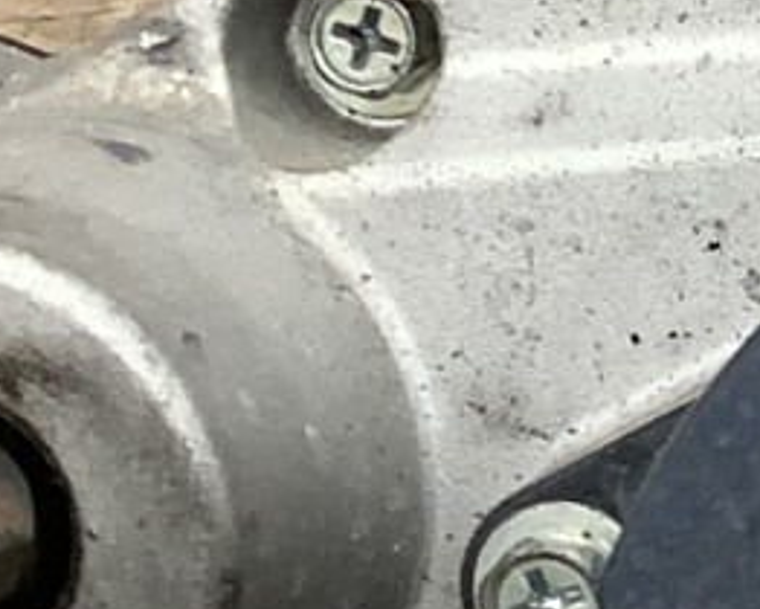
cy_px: 399
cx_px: 1598
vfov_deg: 8.1
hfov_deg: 9.4
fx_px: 4277
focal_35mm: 190
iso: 125
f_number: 2.4
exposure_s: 1/60
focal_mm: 3.3
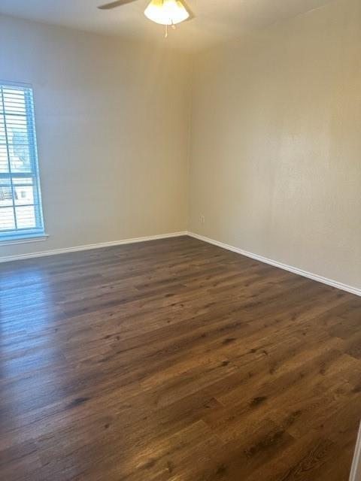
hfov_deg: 56.8
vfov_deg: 71.6
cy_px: 240
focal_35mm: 24
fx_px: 334
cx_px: 180
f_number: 1.78
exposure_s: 1/120
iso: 200
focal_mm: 6.86
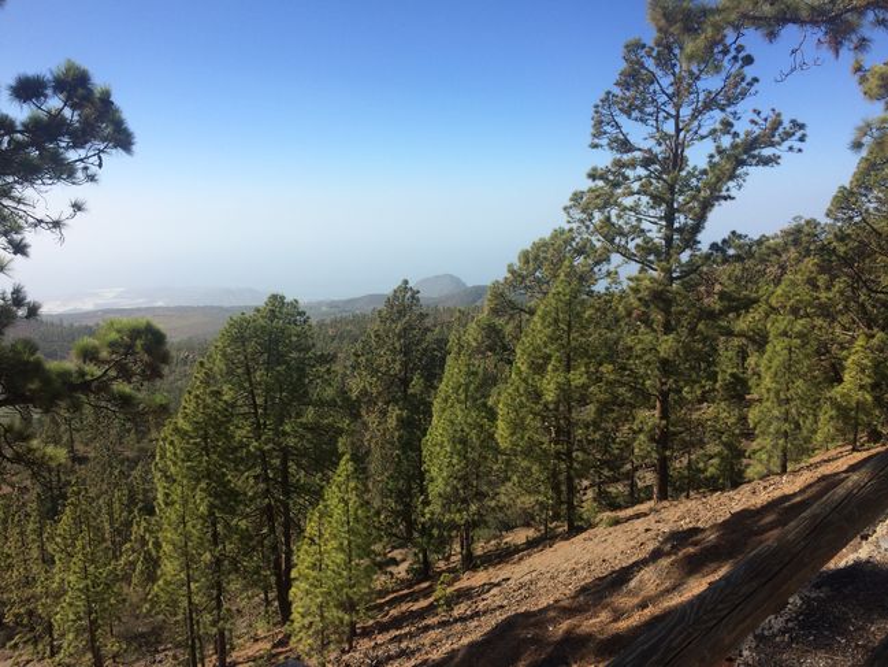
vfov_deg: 48.2
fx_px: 744
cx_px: 444
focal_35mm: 29
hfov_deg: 61.7
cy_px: 334
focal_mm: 4.15
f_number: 2.2
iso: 32
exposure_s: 1/2053
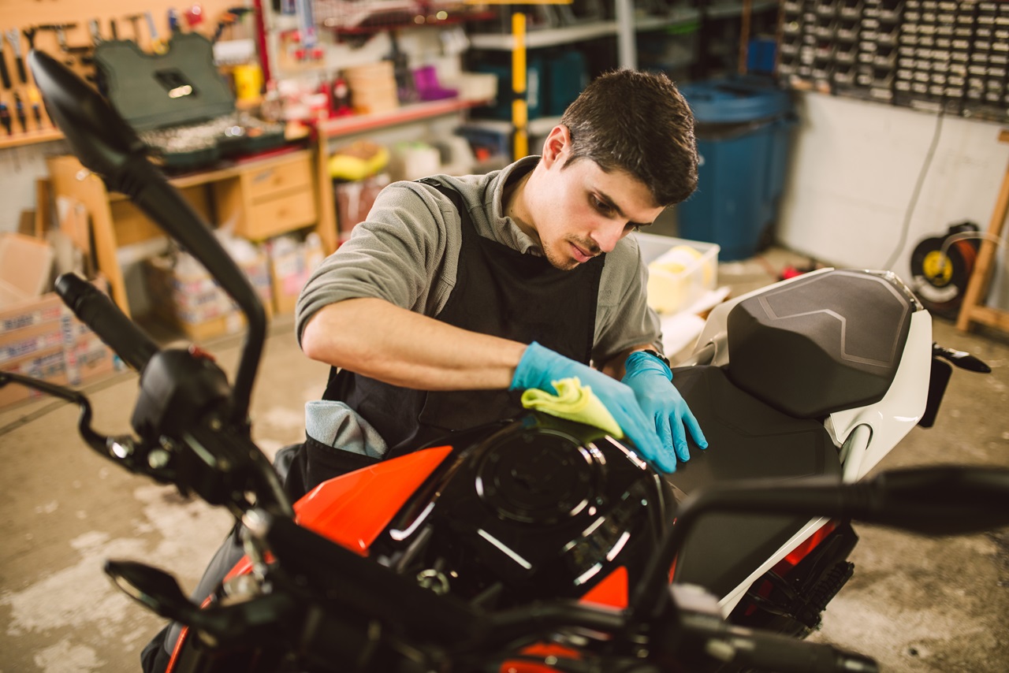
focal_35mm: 35
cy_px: 336
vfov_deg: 37.9
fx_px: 981
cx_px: 504
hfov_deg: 54.4
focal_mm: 35
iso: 200
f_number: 1.4
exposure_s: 1/160
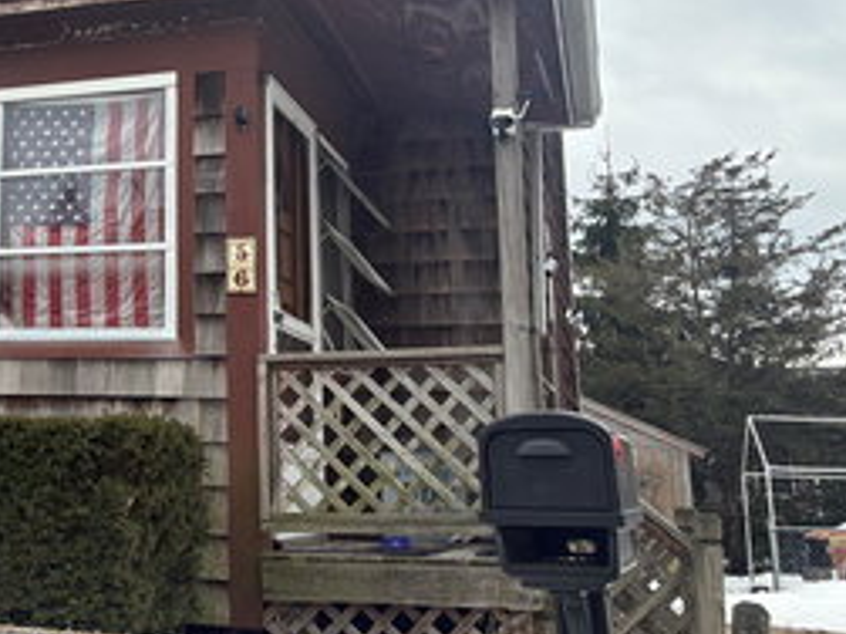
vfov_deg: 27.1
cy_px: 152
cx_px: 20
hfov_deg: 33.4
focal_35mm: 53
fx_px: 1295
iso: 50
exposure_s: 1/1848
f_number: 1.6
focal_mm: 5.96
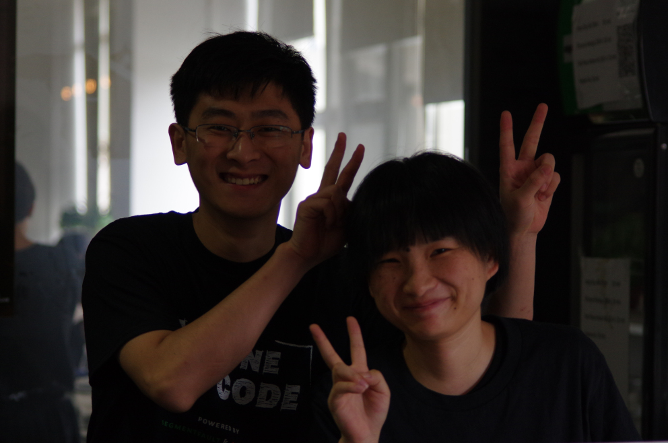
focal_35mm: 118
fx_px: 2186
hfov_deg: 17.4
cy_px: 222
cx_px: 333
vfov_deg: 11.6
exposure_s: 1/320
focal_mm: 77.5
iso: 800
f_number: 4
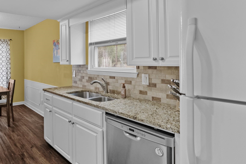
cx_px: 62
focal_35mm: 23
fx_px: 157
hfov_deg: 71.1
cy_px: 62
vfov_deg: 54.5
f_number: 8
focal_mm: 10
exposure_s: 1/1.25
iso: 800
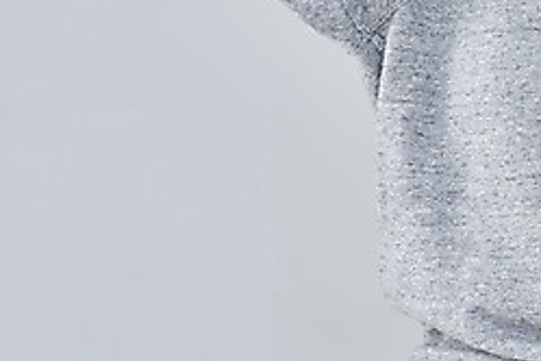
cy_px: 109
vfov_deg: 3.6
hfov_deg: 5.3
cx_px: 640
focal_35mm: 385
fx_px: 5785
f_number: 16
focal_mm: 160
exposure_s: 1/125
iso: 100
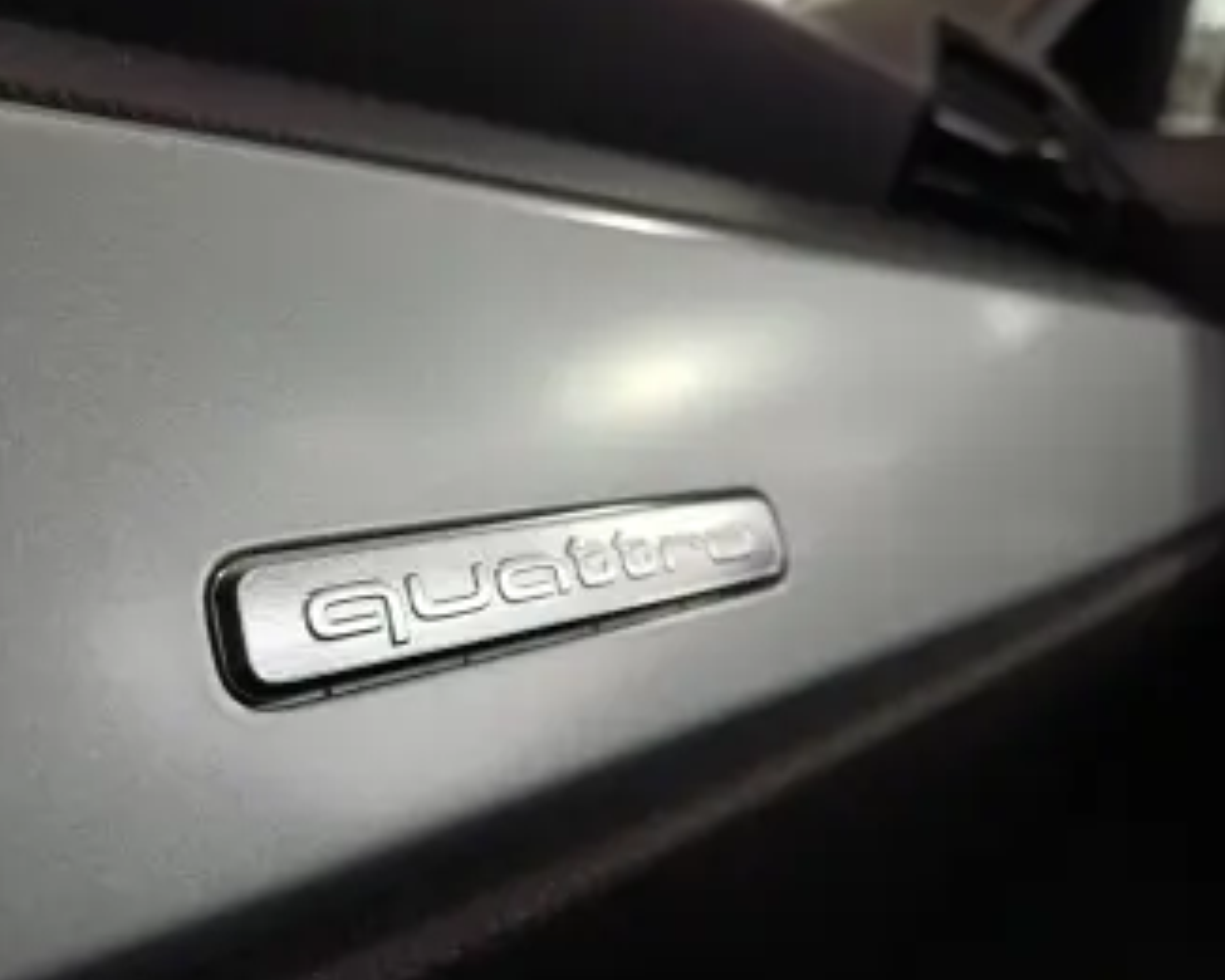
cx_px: 599
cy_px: 486
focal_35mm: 27
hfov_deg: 64.1
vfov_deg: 53.2
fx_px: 979
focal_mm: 4.65
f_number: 1.8
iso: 64
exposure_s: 1/50
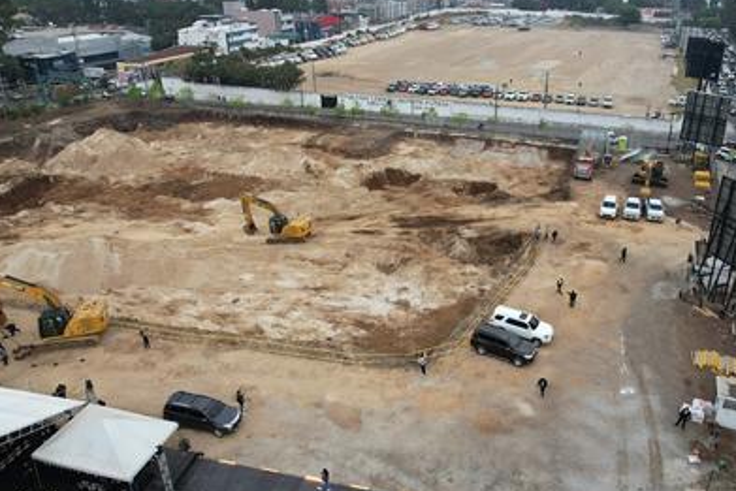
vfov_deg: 47.9
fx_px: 552
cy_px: 228
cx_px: 420
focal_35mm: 27
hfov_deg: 67.0
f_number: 2.8
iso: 100
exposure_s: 1/100
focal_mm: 8.38
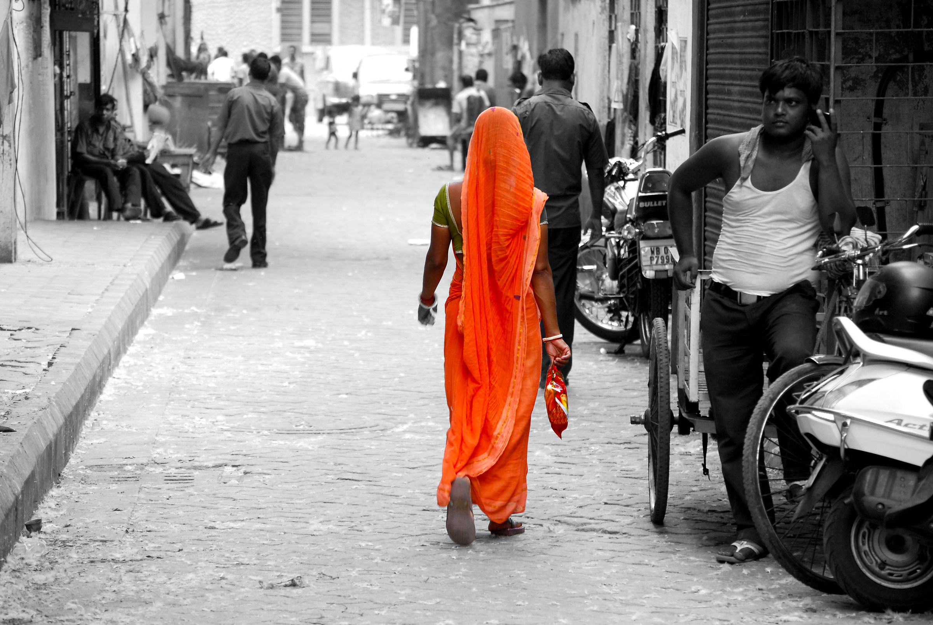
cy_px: 312
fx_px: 4281
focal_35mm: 165
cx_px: 466
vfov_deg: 8.3
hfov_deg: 12.4
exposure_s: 1/125
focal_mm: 110
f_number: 4.8
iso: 280
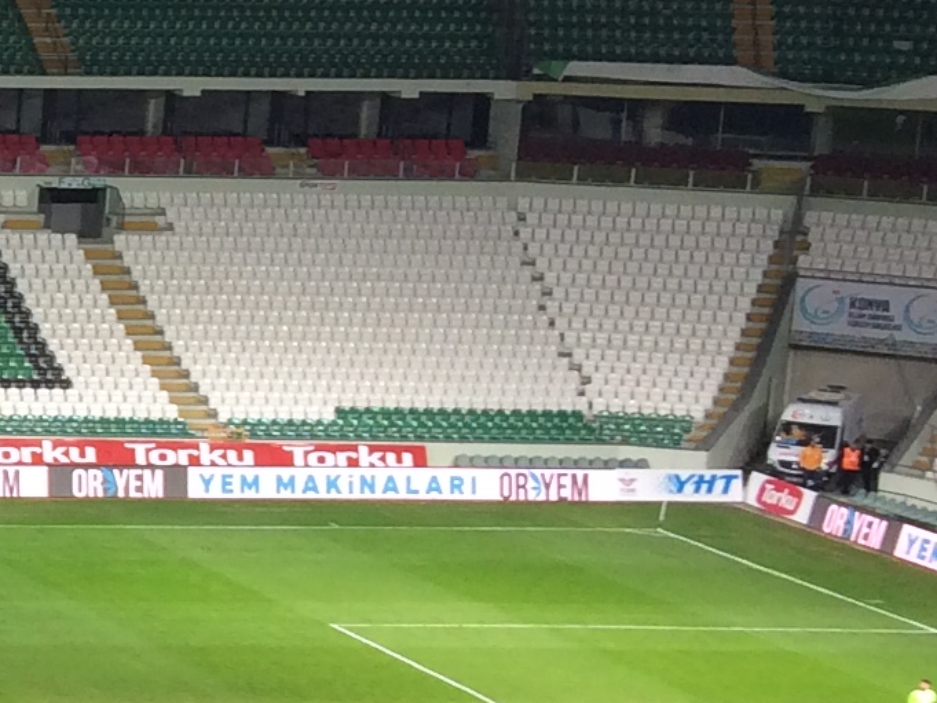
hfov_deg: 11.7
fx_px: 3763
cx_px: -1288
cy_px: 476
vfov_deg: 10.7
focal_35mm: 139
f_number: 2.2
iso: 40
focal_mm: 4.15
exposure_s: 1/50
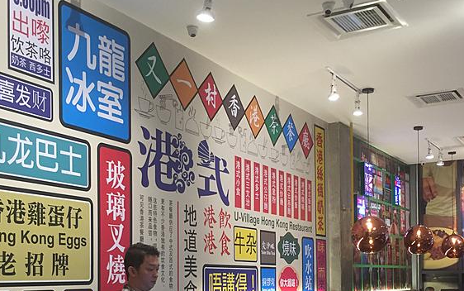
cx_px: 257
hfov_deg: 39.5
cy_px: 259
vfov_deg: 24.7
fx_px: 645
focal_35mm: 51
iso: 64
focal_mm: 4.15
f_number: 2.2
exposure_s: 1/33
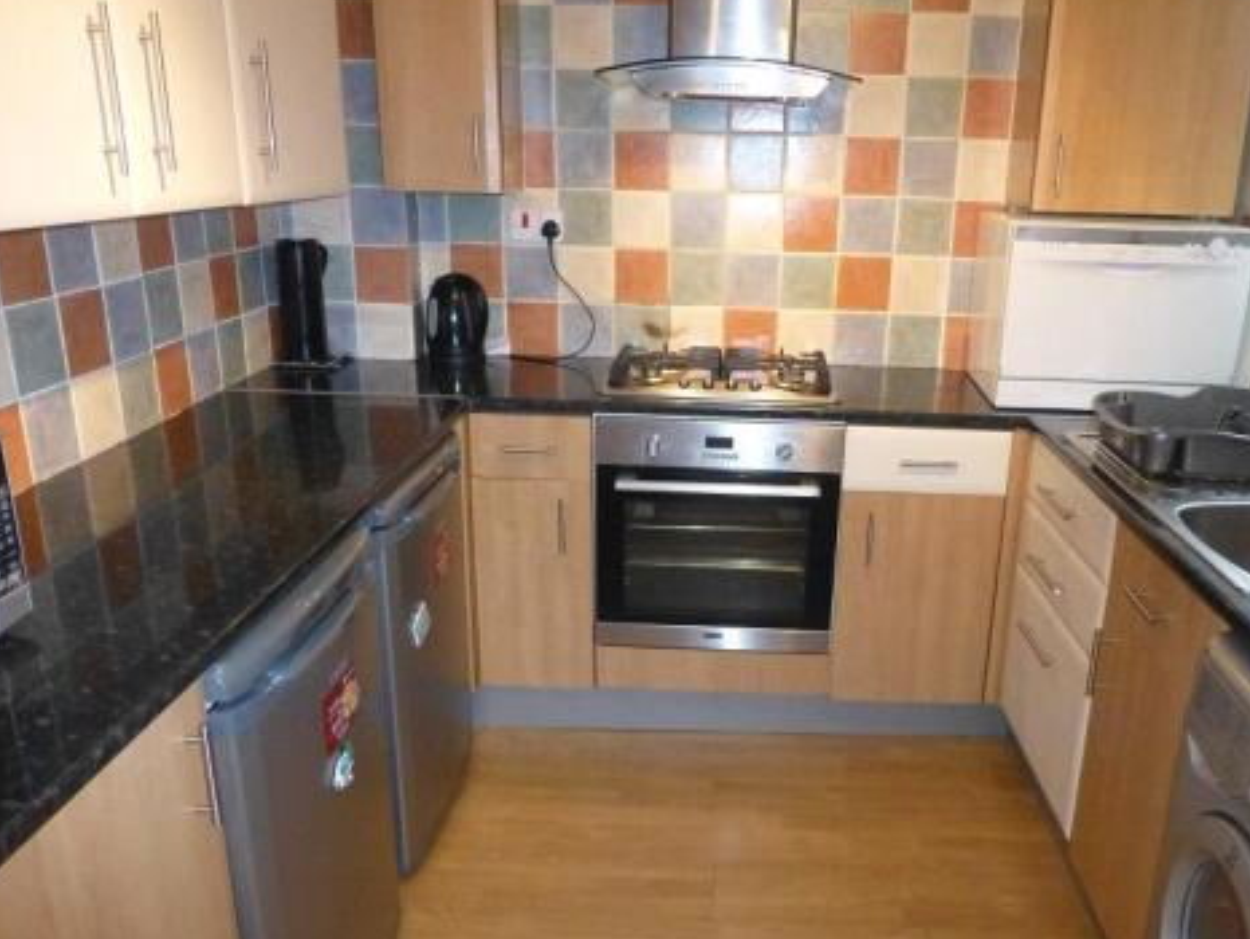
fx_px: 1084
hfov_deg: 59.7
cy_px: 549
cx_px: 707
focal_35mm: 30
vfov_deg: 46.6
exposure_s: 1/60
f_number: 3.3
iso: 800
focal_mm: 4.3
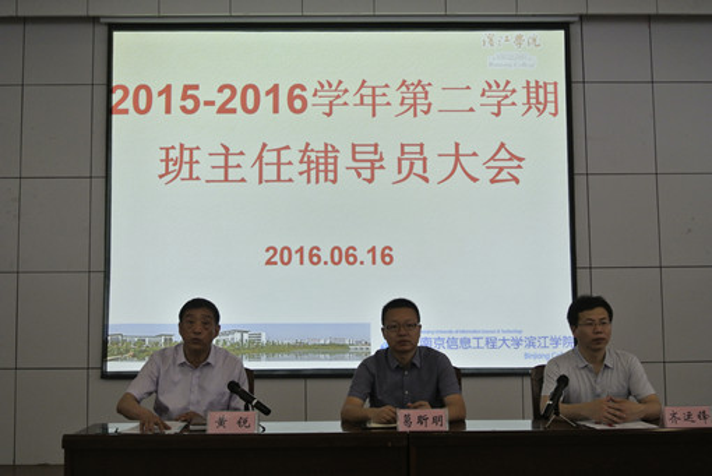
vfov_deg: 30.6
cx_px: 356
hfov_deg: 44.5
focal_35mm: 44
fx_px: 871
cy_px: 238
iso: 400
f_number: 4.2
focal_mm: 16.3
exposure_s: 1/50
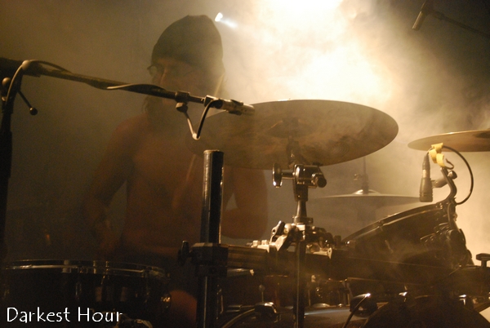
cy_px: 164
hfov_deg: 24.2
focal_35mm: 84
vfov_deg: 16.3
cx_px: 245
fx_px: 1145
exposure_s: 1/80
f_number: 5
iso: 1600
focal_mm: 56
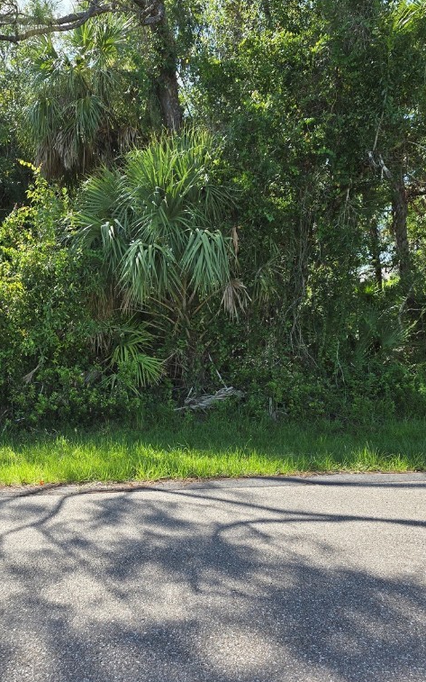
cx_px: 95
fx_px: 613
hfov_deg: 37.2
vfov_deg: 58.1
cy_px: 344
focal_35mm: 33
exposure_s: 1/234
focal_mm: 6.3
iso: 12
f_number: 1.7
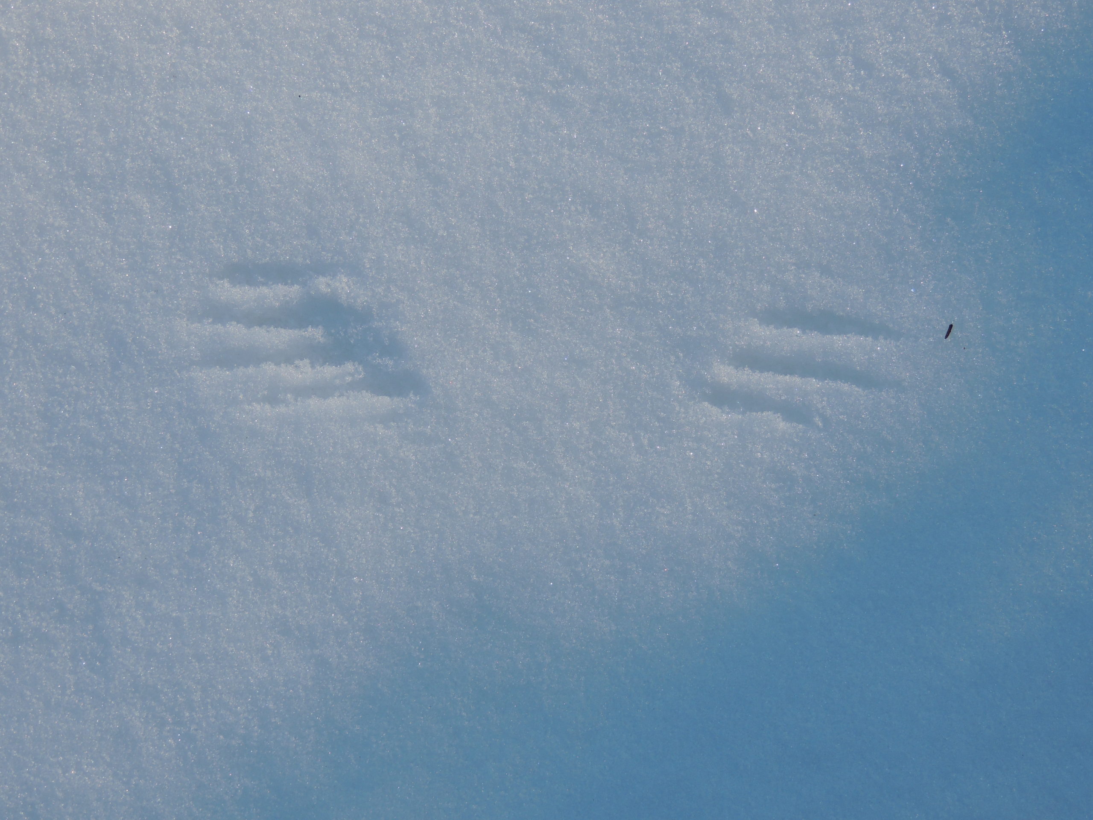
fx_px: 1894
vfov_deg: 24.4
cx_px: 546
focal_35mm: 60
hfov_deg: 32.2
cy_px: 410
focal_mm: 10.7
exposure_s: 1/640
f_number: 3.7
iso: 100
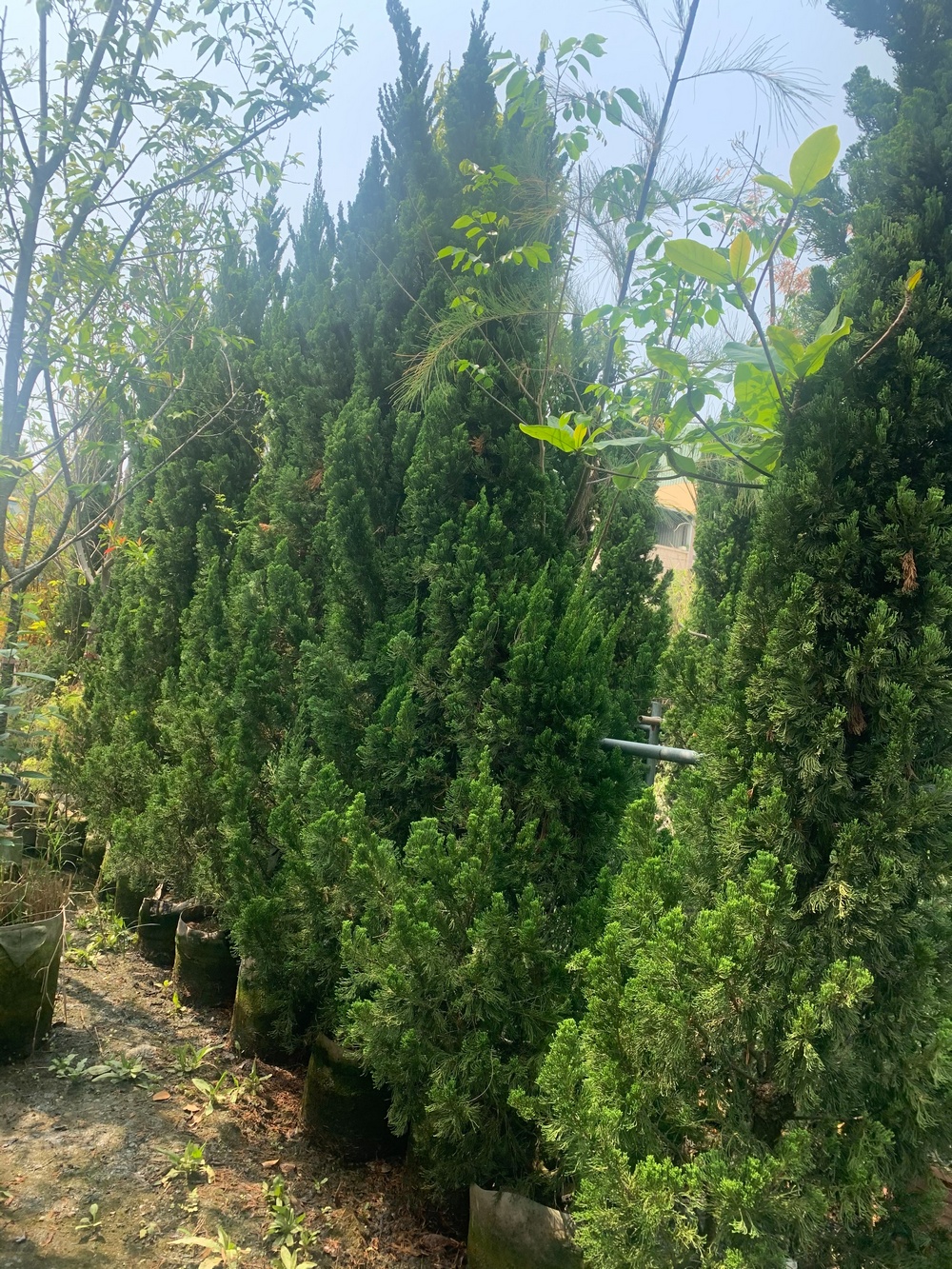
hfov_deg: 53.1
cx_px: 476
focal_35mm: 26
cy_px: 634
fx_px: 953
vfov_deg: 67.3
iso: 25
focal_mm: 4.25
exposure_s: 1/673
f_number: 1.8
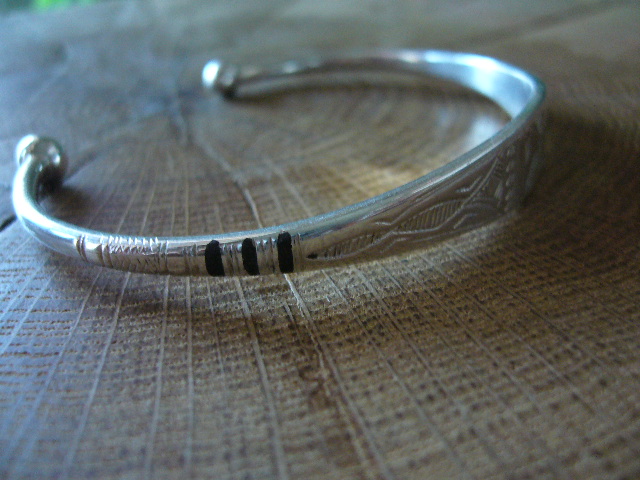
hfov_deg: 52.6
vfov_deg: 40.7
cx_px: 320
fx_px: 647
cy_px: 240
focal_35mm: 35
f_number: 2.8
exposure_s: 1/8
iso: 200
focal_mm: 5.8
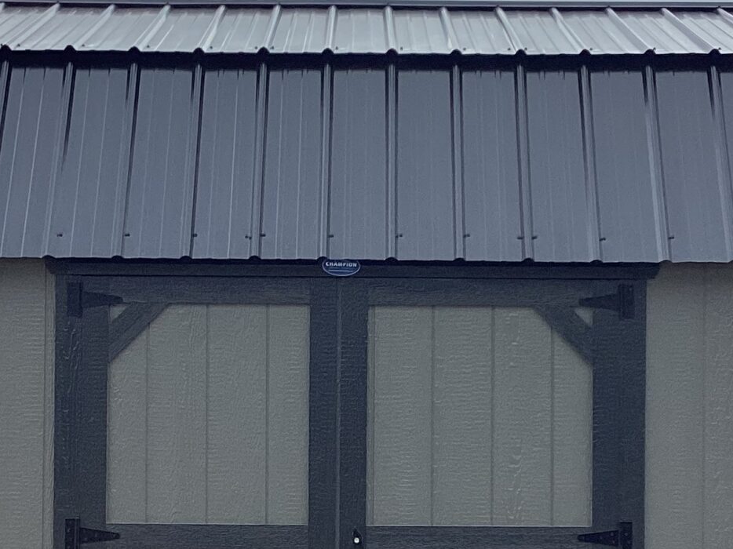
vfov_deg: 17.3
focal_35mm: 85
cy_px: 387
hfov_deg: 23.0
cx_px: 339
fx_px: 1799
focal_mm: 3.3
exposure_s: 1/1508
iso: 25
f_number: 2.4
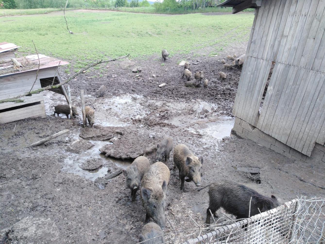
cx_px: 162
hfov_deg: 67.3
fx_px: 244
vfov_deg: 53.1
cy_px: 122
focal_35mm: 26
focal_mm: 3.46
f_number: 2.2
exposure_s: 1/60
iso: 103
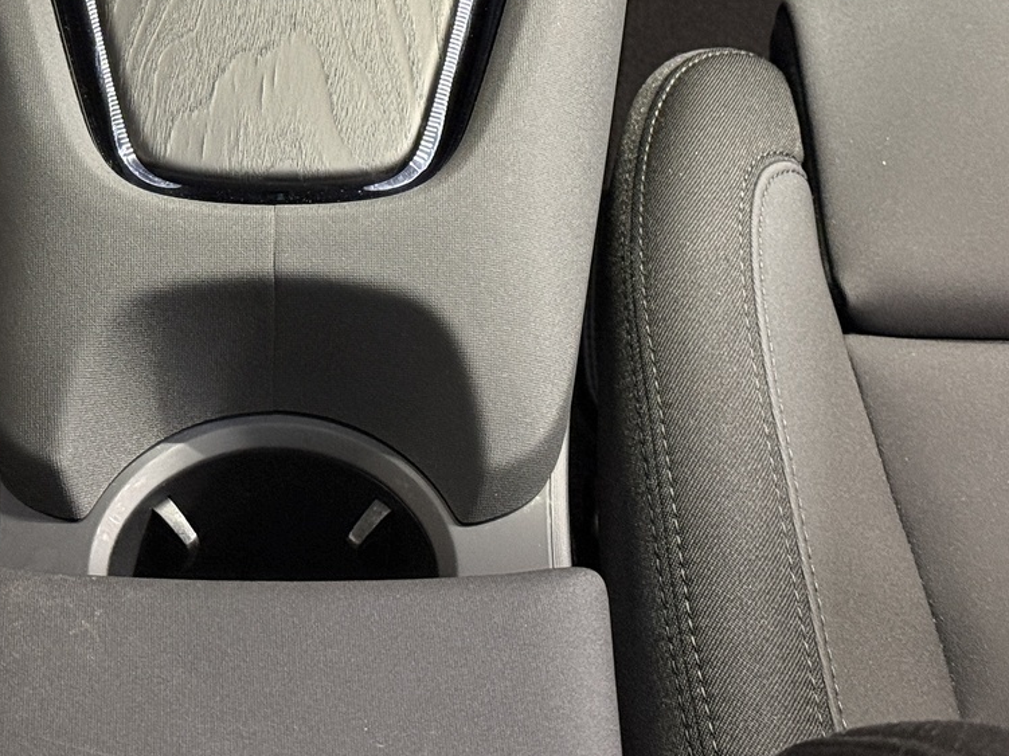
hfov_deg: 21.1
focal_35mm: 92
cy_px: 66
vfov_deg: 15.8
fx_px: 2681
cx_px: 259
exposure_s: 1/33
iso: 320
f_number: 1.78
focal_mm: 6.76
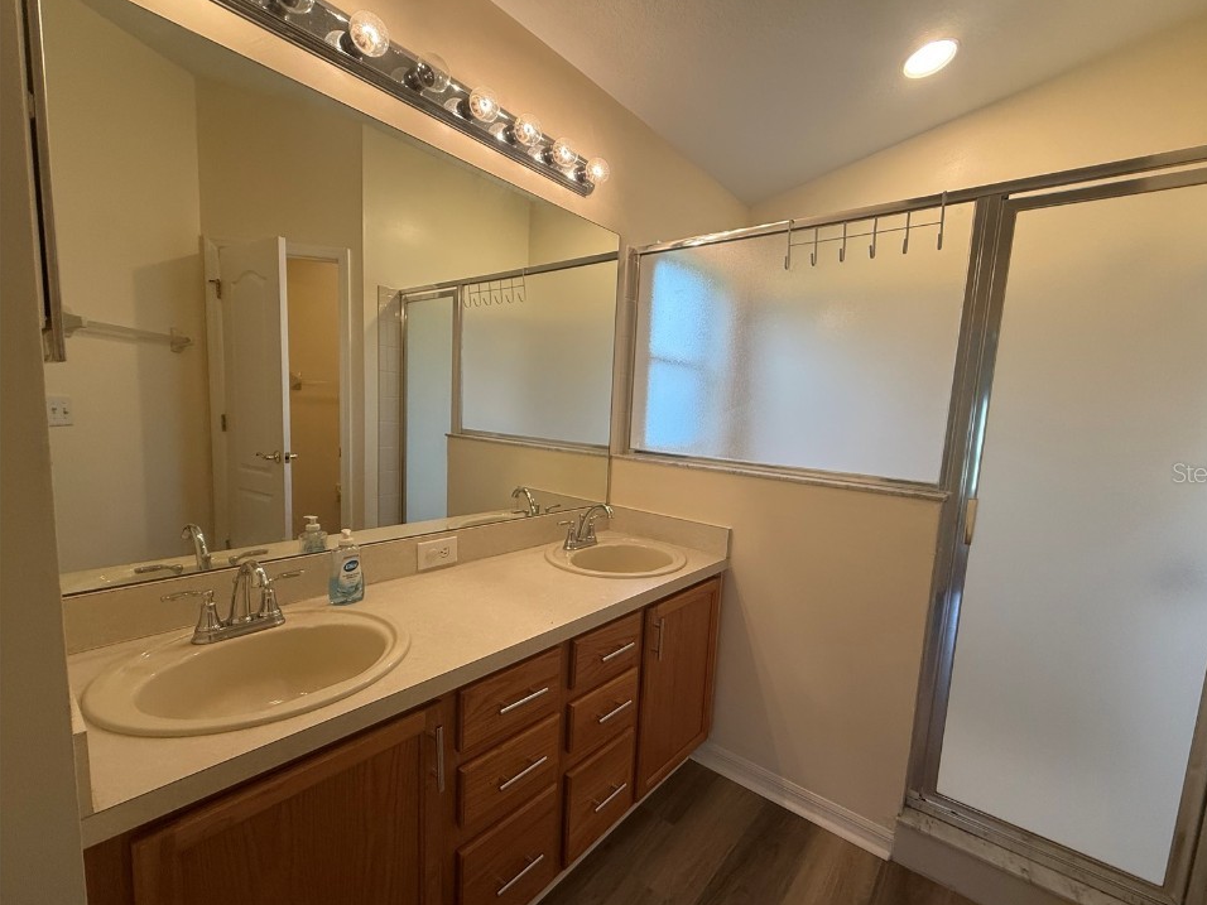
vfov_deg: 81.7
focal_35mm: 15
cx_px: 645
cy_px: 472
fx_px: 523
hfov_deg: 98.0
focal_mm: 2.22
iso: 160
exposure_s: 1/120
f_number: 2.2
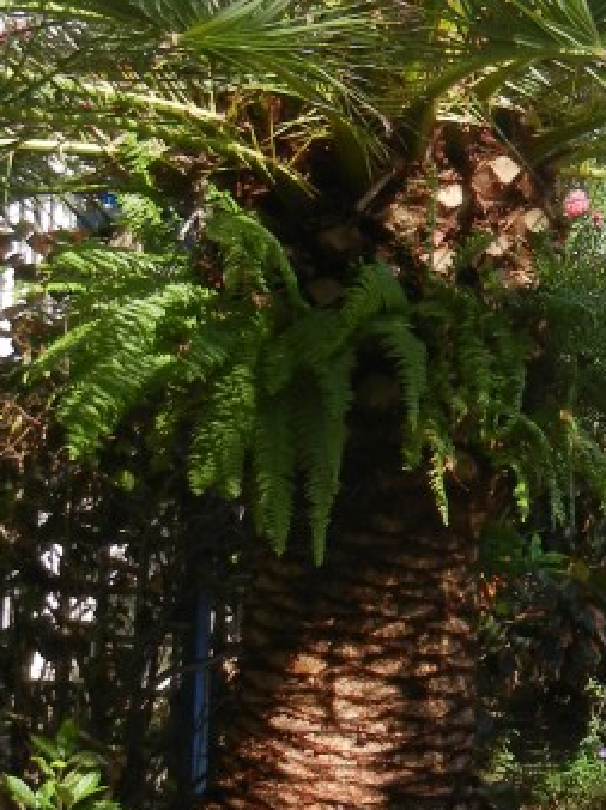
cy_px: 403
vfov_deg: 21.6
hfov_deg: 15.9
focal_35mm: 91
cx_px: 628
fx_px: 2127
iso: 160
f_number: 3.5
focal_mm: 5.4
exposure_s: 1/660
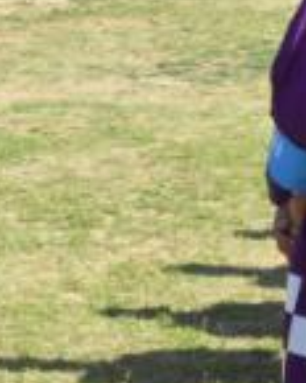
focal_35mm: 217
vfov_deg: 8.9
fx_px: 2457
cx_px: -16
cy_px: 22
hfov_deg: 7.1
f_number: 32
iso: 2500
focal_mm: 50
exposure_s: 1/250
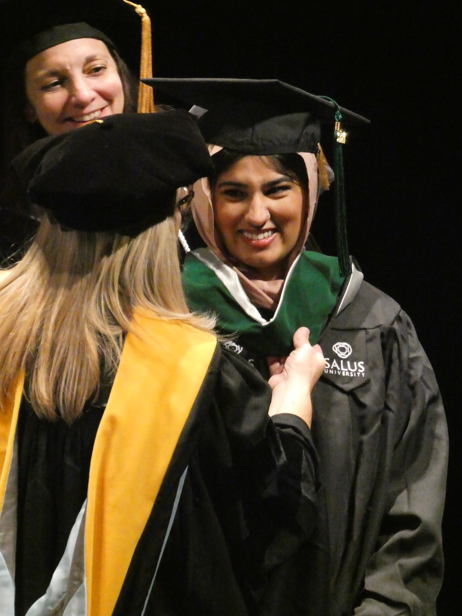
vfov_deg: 3.7
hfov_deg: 2.8
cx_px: 231
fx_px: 9556
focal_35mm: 537
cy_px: 308
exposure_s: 1/125
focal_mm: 96.2
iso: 3200
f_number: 6.1
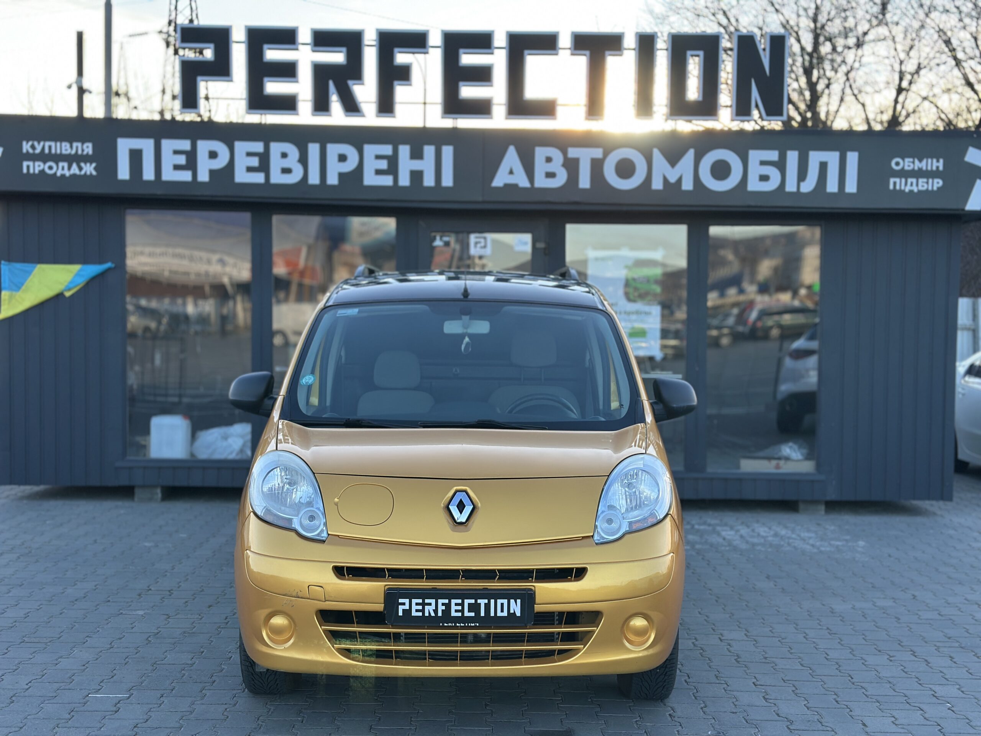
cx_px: 490
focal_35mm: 48
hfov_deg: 39.7
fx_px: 1360
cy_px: 368
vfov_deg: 30.3
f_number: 1.78
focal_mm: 6.86
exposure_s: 1/549
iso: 80
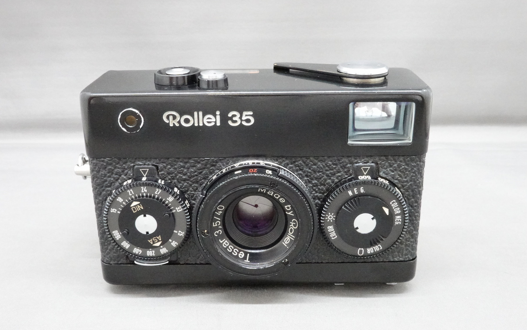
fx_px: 589
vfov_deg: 31.3
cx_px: 262
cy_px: 168
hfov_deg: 48.2
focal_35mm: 41
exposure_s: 1/20
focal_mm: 14.69
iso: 6400
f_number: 11
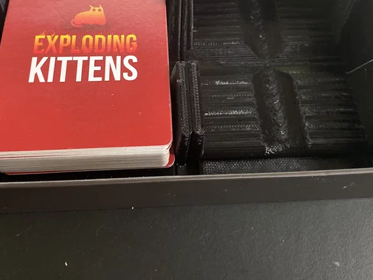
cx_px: 177
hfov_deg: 48.9
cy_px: 95
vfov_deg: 37.4
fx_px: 410
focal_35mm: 38
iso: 800
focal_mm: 4.25
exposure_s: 1/30
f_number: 1.8
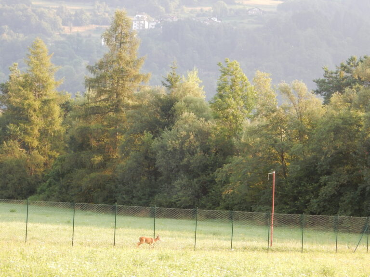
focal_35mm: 117
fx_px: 1251
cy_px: 138
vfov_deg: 12.7
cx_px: 185
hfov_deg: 16.8
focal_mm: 20.9
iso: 125
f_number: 5.6
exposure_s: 1/50
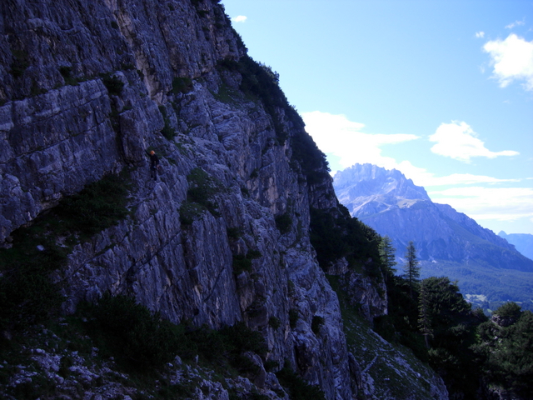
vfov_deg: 39.7
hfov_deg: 51.4
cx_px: 266
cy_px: 200
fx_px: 554
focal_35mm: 36
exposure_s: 1/724
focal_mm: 7.5
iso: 50
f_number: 2.7
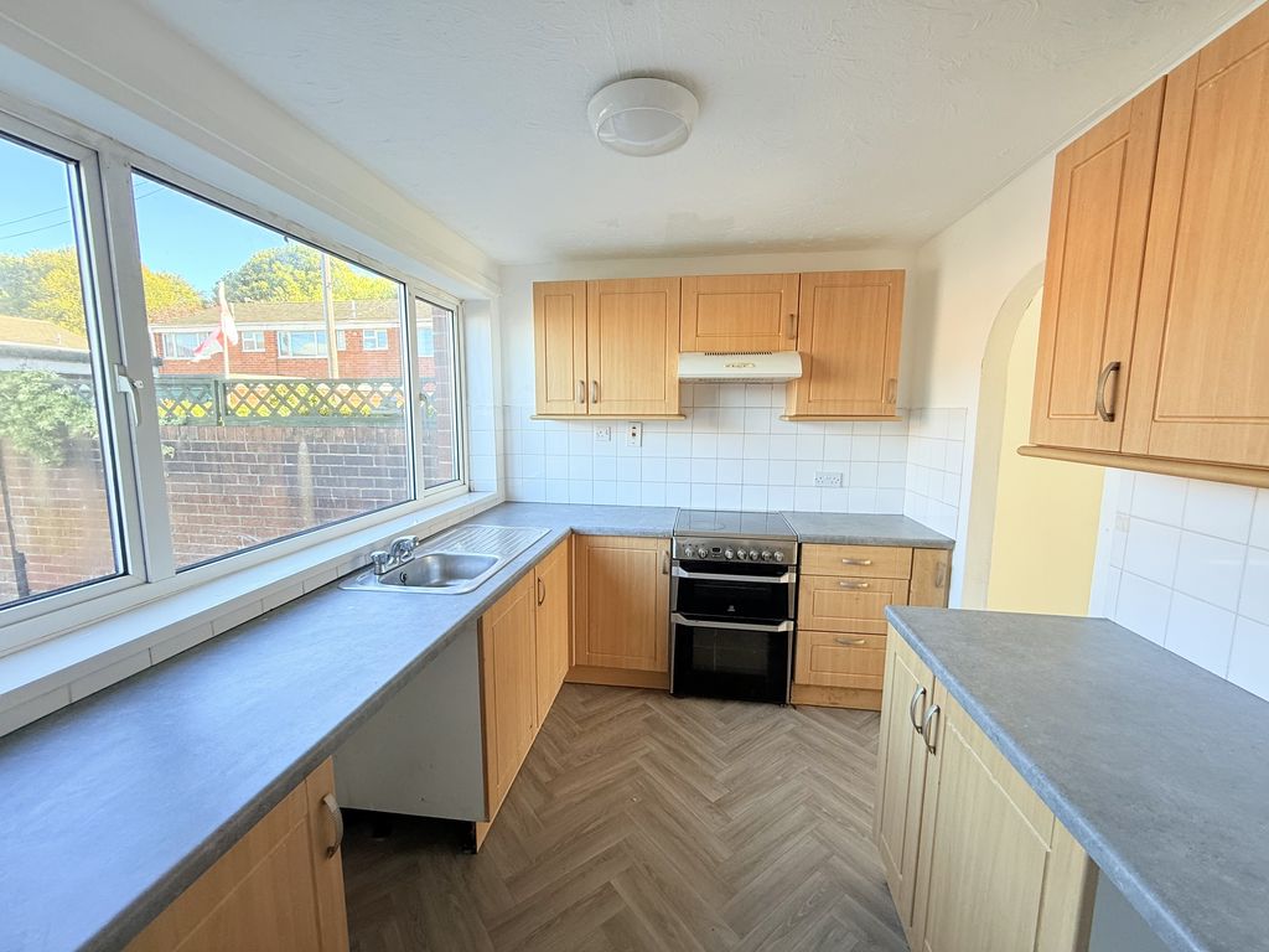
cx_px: 634
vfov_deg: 85.7
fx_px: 513
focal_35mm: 14
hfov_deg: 102.1
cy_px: 476
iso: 64
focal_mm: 2.22
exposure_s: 1/99
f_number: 2.2
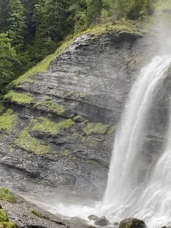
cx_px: 173
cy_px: 130
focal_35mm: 64
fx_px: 421
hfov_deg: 22.1
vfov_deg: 30.2
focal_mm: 4.25
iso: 32
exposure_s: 1/203
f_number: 1.8
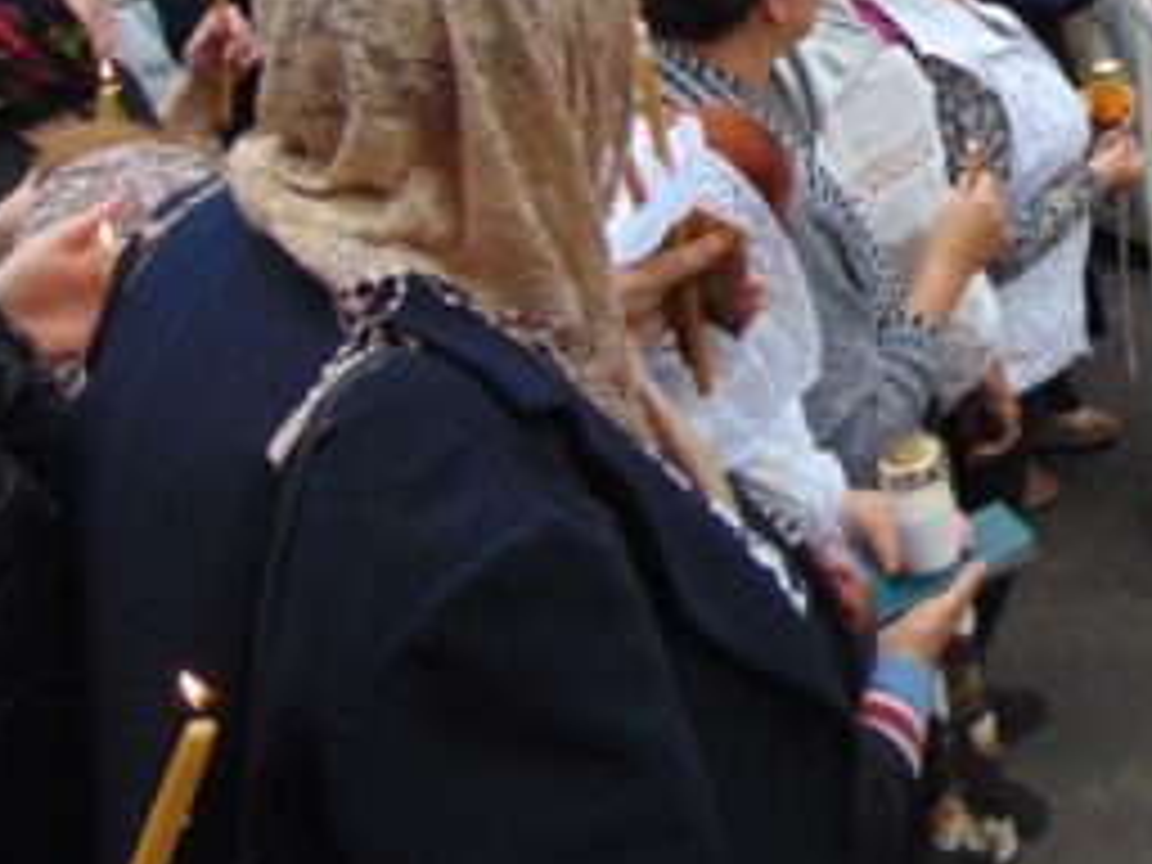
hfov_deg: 25.0
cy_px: -279
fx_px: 2263
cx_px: 1472
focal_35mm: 68
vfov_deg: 19.8
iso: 80
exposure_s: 1/500
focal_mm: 4.5
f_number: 3
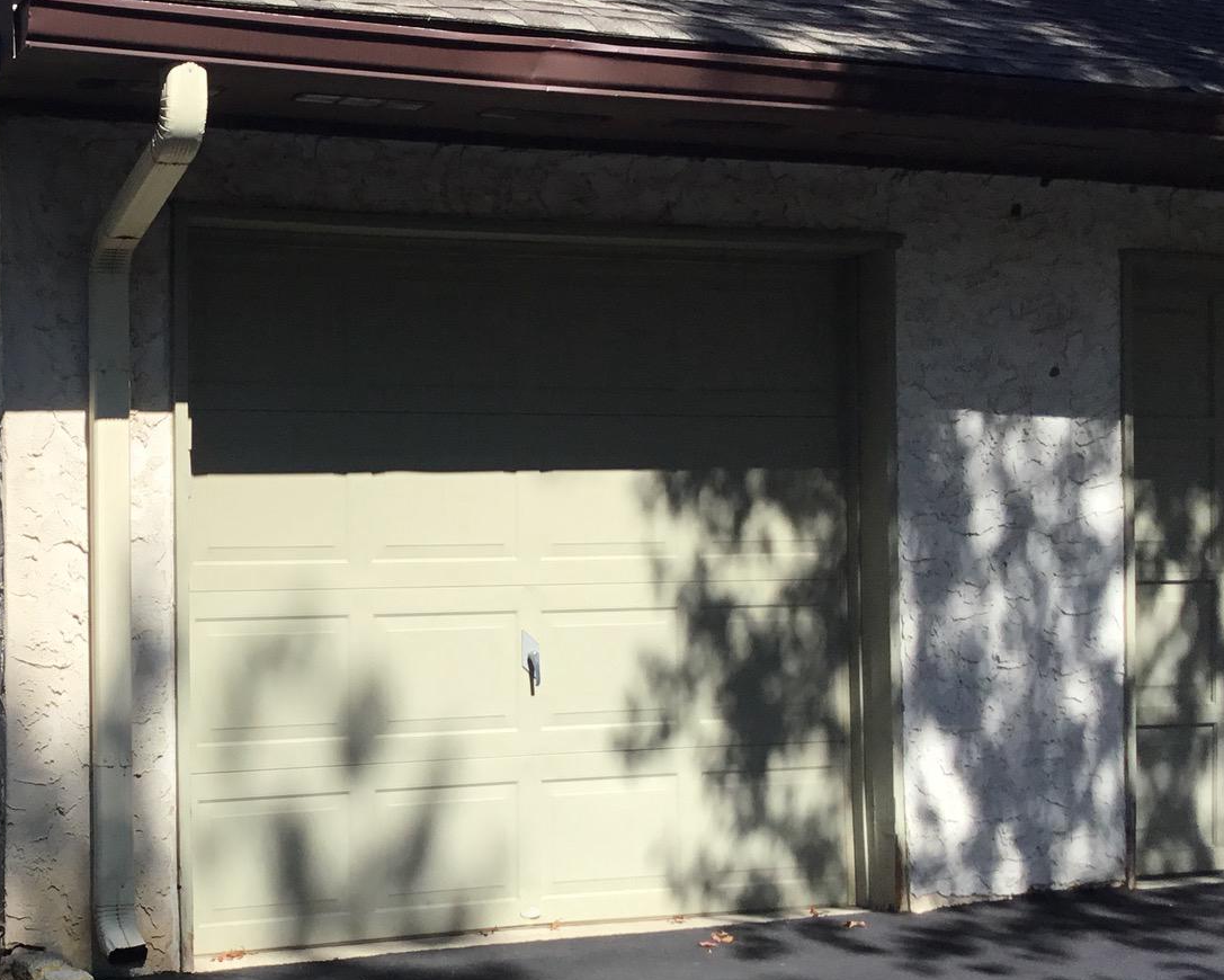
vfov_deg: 26.6
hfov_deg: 31.7
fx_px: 2065
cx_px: 170
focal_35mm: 57
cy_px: 606
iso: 25
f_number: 2.4
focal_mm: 3.3
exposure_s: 1/1217
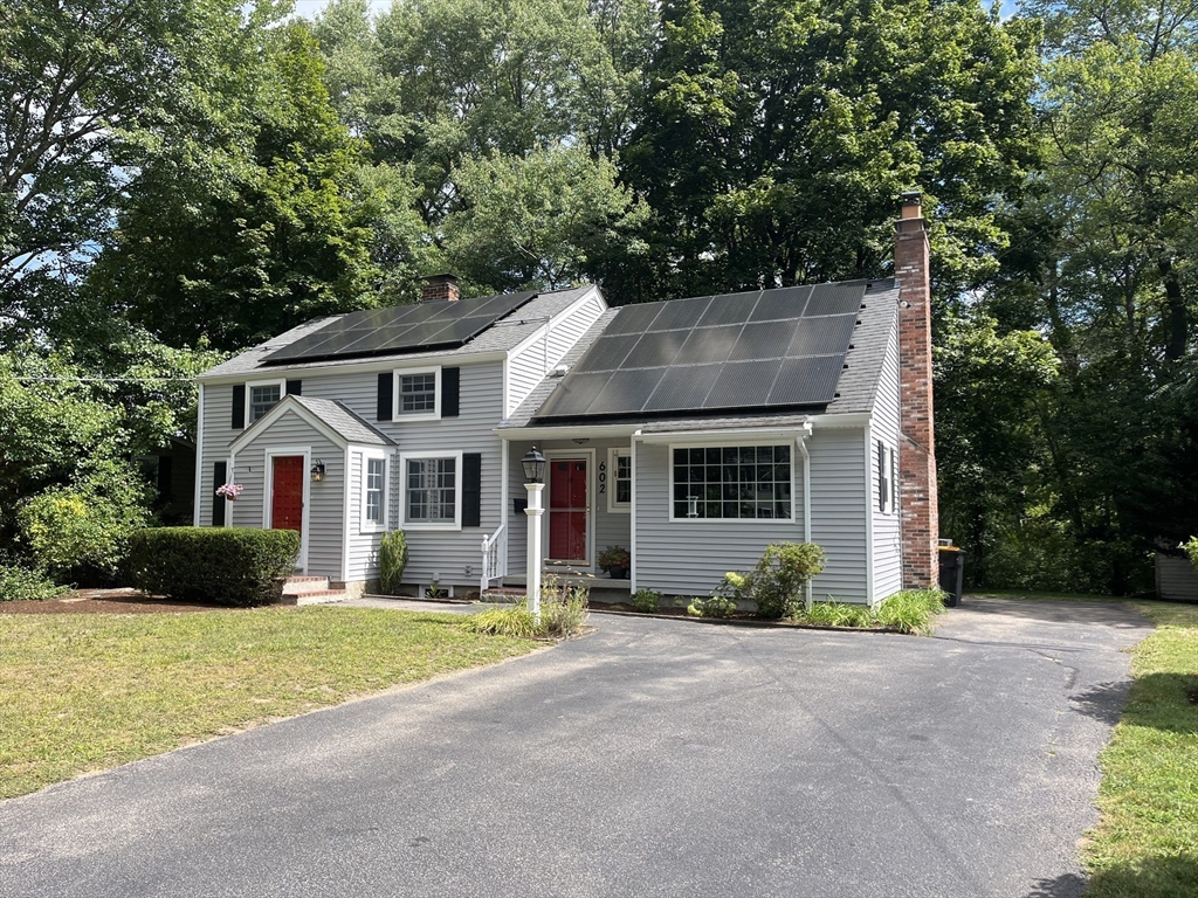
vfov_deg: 53.1
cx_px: 599
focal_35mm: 26
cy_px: 449
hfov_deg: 67.3
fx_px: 900
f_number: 1.6
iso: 50
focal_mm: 5.1
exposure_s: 1/1721
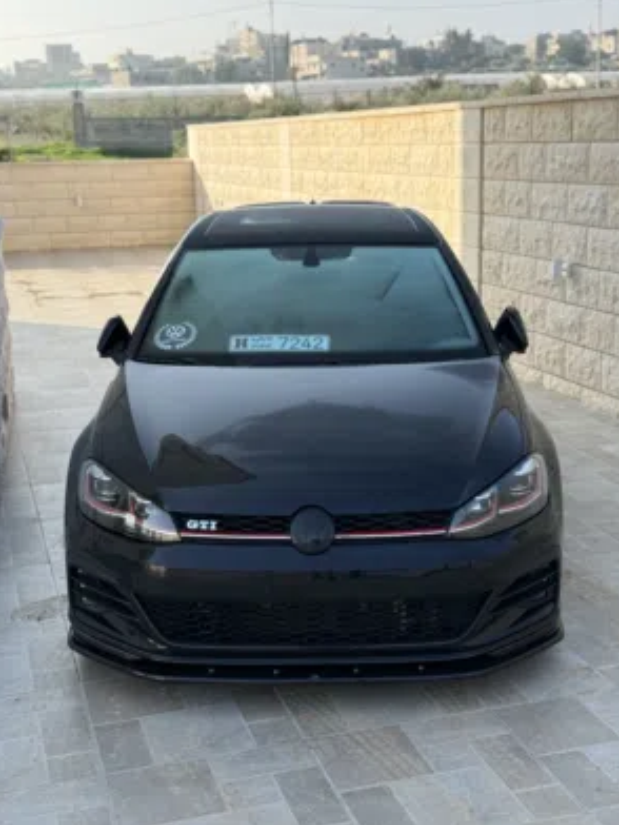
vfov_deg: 38.9
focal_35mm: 49
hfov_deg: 29.7
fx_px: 1168
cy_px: 417
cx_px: 312
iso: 80
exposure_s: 1/1931
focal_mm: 6.76
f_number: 1.78
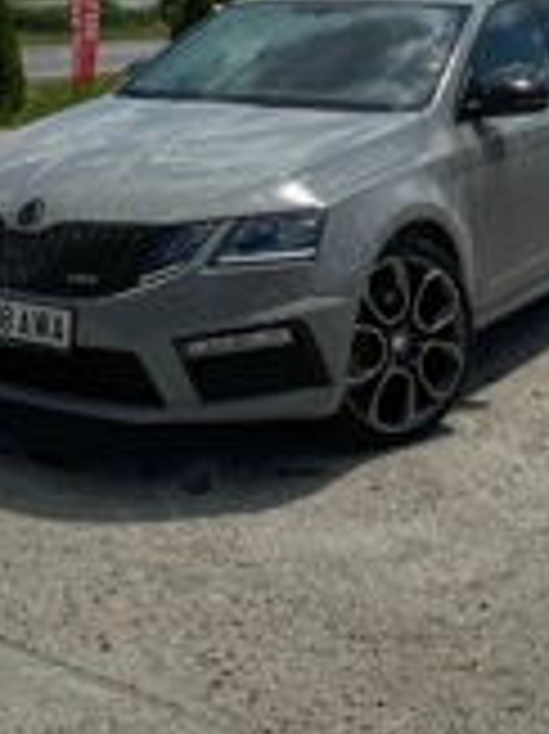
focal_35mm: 59
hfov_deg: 24.8
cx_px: 234
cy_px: -50
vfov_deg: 29.8
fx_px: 1249
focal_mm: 6.76
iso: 64
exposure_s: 1/12346
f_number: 1.78
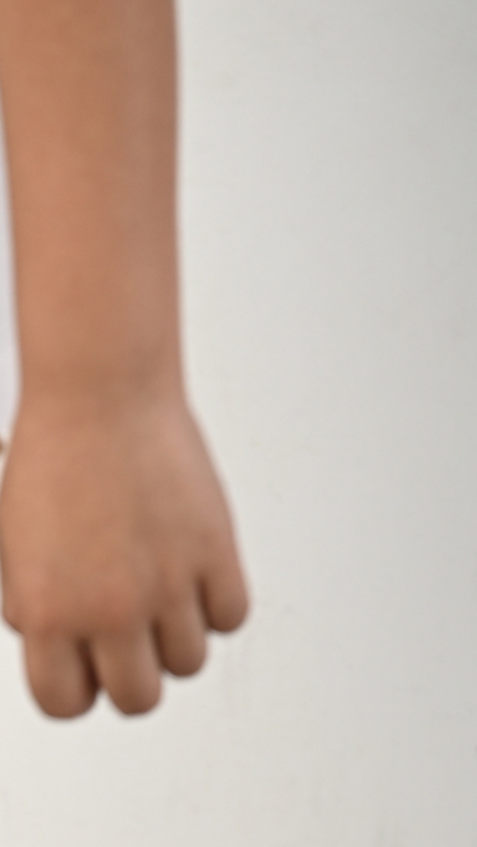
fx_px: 16163
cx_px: -513
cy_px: 1241
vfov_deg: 3.0
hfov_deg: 1.7
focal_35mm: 719
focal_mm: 180
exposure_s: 1/200
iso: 200
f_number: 4
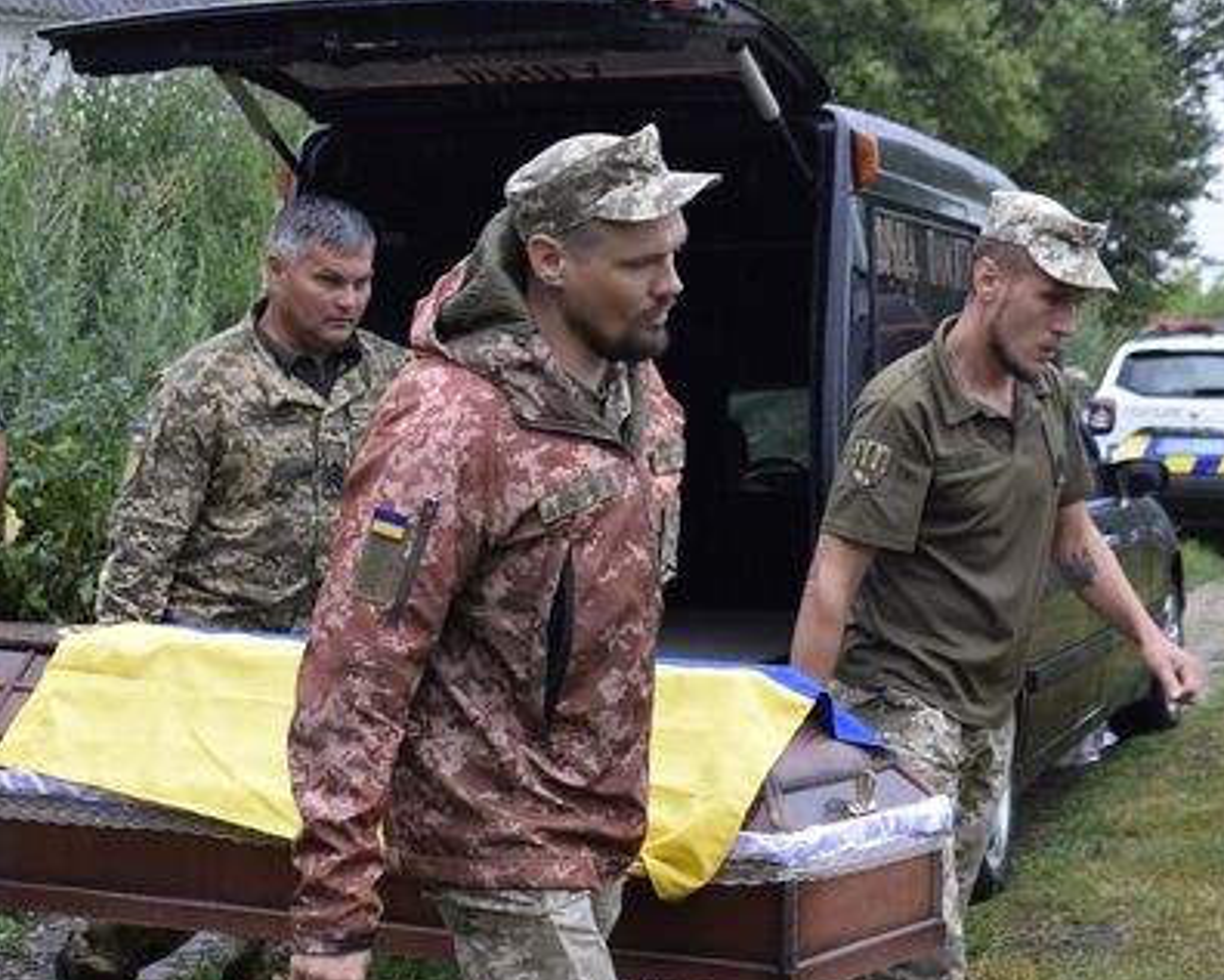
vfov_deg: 19.2
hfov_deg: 23.8
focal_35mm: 80
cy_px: 611
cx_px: 513
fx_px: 2899
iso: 400
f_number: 6.3
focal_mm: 30
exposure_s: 1/160
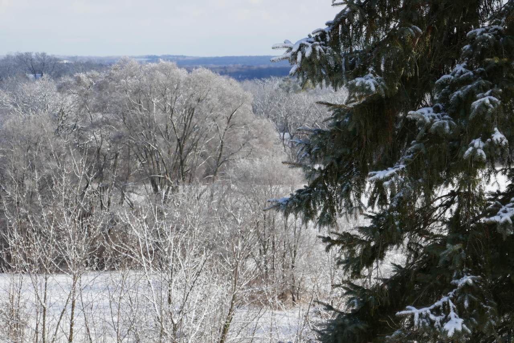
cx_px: 257
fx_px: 2013
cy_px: 172
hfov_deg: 14.6
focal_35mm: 141
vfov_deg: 9.7
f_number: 5.8
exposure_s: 1/400
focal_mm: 51.3
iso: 125
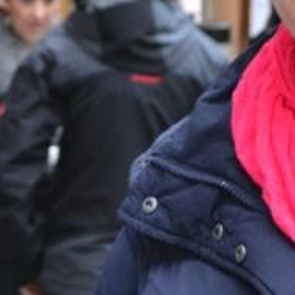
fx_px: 1842
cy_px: 5
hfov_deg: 9.2
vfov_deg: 9.1
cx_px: 99
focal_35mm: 191
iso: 400
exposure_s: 1/20
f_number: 4.5
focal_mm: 28
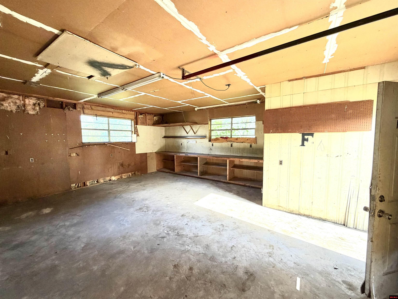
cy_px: 150
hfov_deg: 102.1
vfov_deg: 85.7
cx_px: 199
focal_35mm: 14
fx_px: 161
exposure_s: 1/121
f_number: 2.2
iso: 125
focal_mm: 2.22
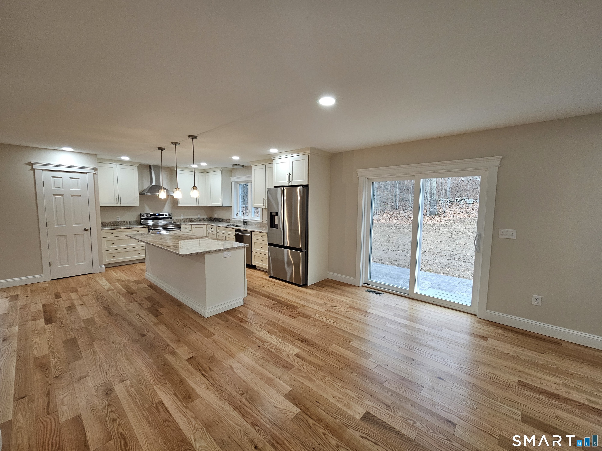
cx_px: 301
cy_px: 226
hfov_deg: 106.2
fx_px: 226
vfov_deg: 89.9
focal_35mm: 13
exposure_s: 1/60
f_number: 2.2
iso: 100
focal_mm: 2.2
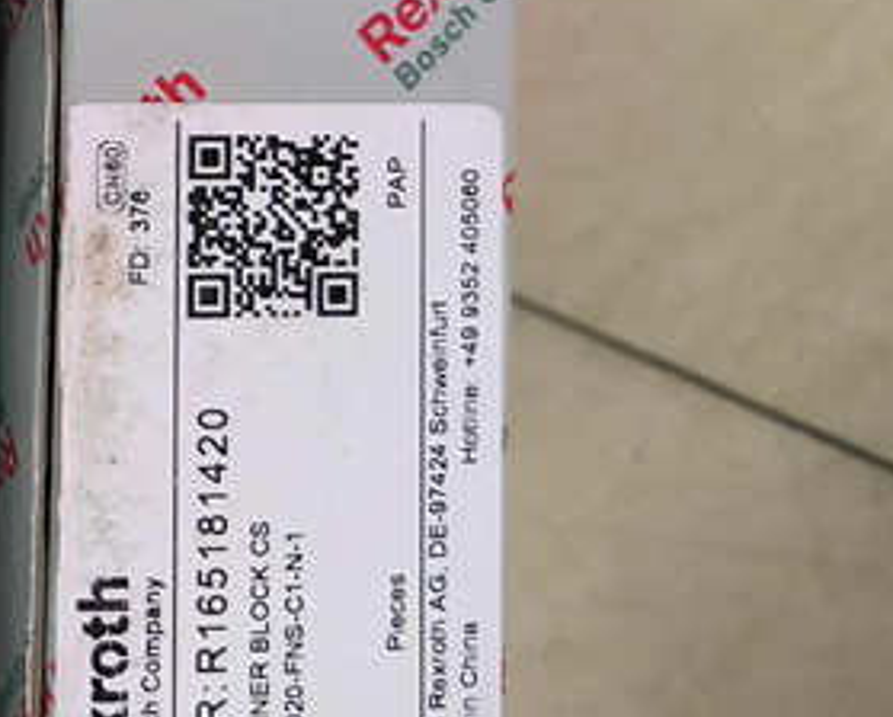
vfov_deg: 16.9
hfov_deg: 18.4
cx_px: -571
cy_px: -80
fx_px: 2329
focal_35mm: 88
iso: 1065
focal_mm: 5.52
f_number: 1.9
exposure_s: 1/25
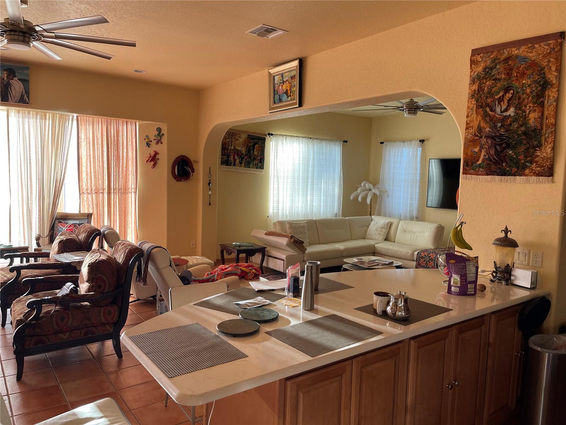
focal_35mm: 25
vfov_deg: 54.9
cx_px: 283
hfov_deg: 69.4
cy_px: 212
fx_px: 409
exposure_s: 1/121
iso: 100
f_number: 1.6
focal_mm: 5.1
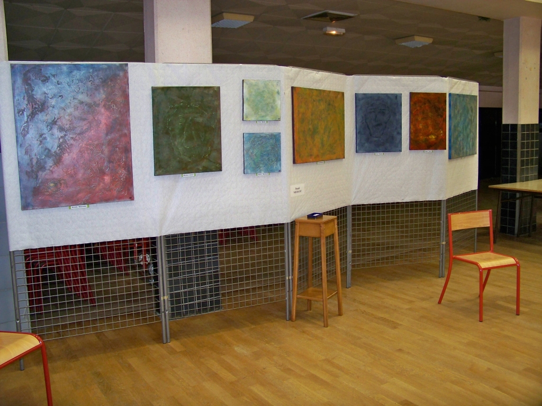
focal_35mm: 33
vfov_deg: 42.9
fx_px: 517
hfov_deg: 55.4
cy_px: 203
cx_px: 271
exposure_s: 1/30
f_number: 2.8
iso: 200
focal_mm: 5.85
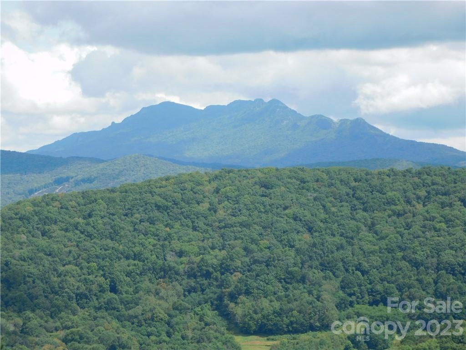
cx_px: 233
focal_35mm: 134
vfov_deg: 11.1
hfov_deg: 14.7
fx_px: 1804
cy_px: 175
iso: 125
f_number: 5
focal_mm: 23.7
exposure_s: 1/400
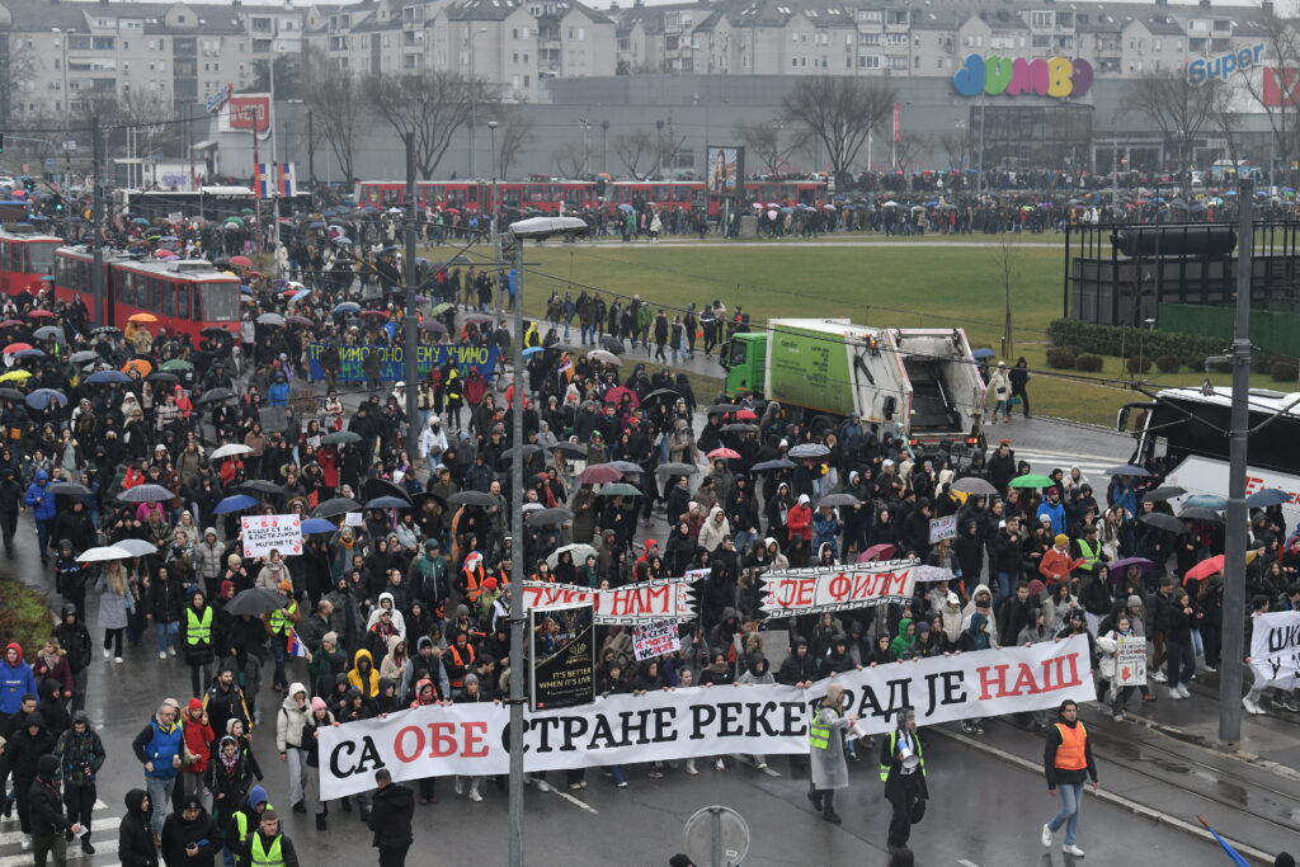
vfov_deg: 19.5
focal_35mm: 70
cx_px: 650
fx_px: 2528
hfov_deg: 28.8
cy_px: 434
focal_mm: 70
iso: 1000
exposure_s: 1/1250
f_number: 5
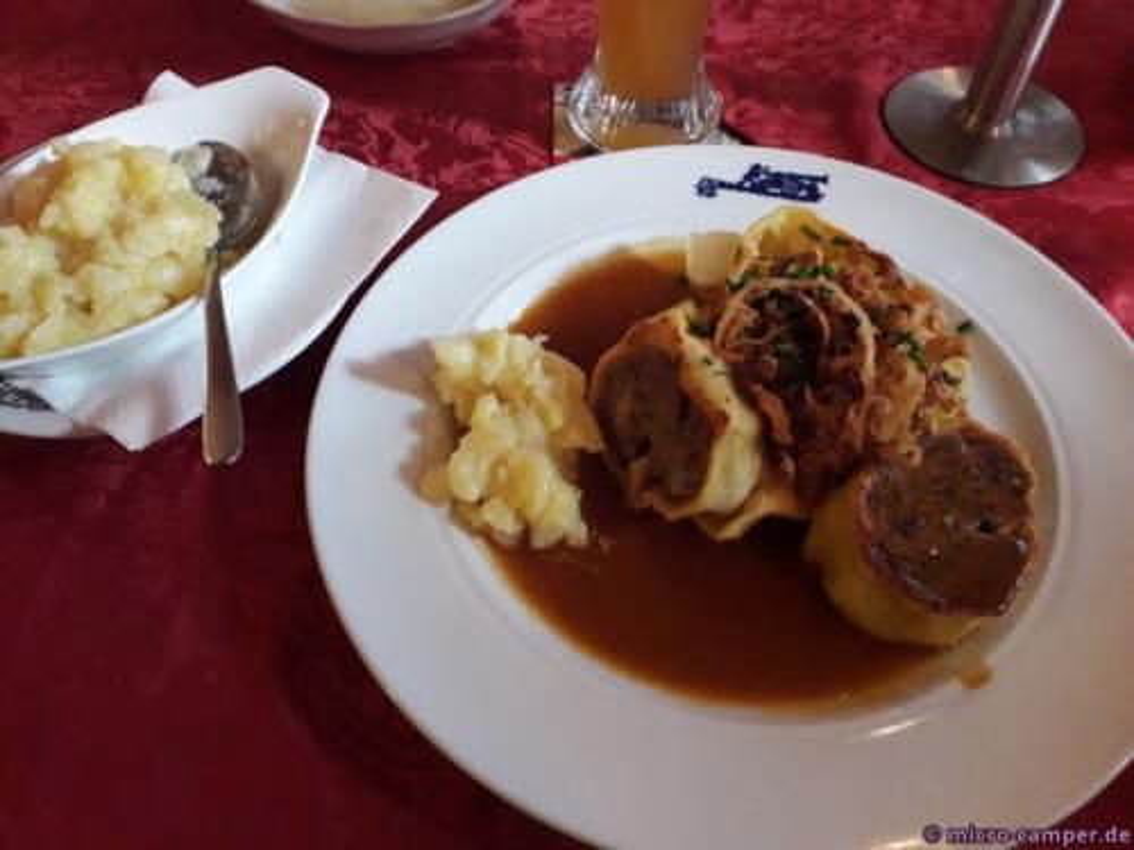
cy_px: 425
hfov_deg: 65.3
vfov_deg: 51.4
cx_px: 567
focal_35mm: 27
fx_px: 885
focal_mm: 3.6
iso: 320
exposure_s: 1/25
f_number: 1.9
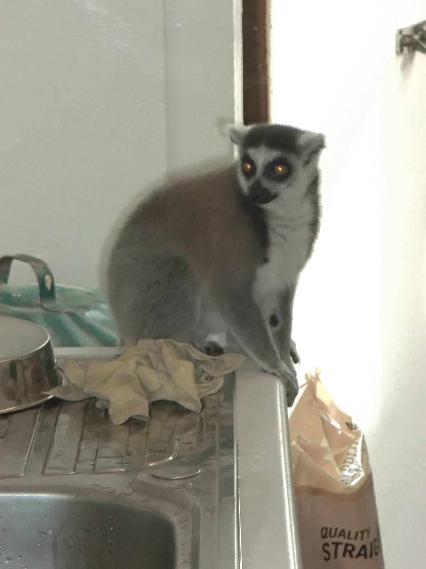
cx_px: 213
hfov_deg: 9.0
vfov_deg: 12.0
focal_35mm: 165
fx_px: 2707
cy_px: 284
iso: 320
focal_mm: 29.5
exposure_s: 1/100
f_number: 5.9
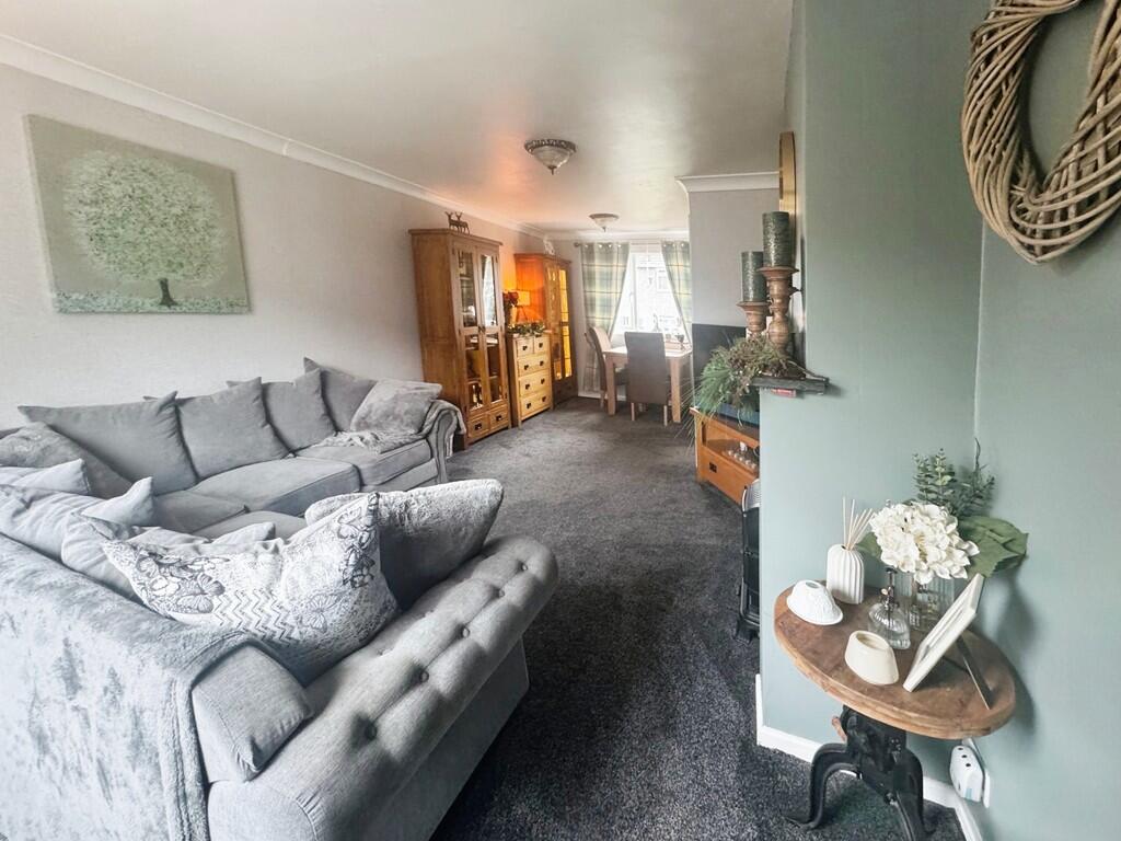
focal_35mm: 14
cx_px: 560
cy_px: 420
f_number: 2.2
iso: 400
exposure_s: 1/50
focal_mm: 2.22
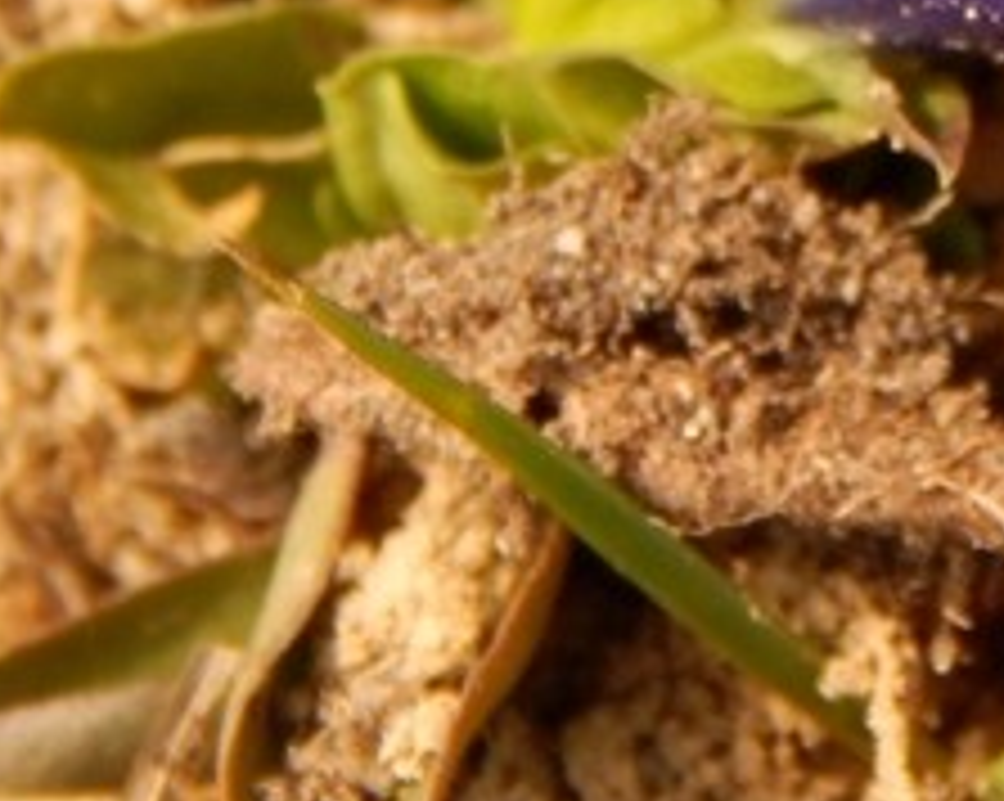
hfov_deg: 4.2
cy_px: -315
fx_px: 13716
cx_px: 1468
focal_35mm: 462
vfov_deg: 3.3
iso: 125
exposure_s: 1/125
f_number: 4.8
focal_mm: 23.4
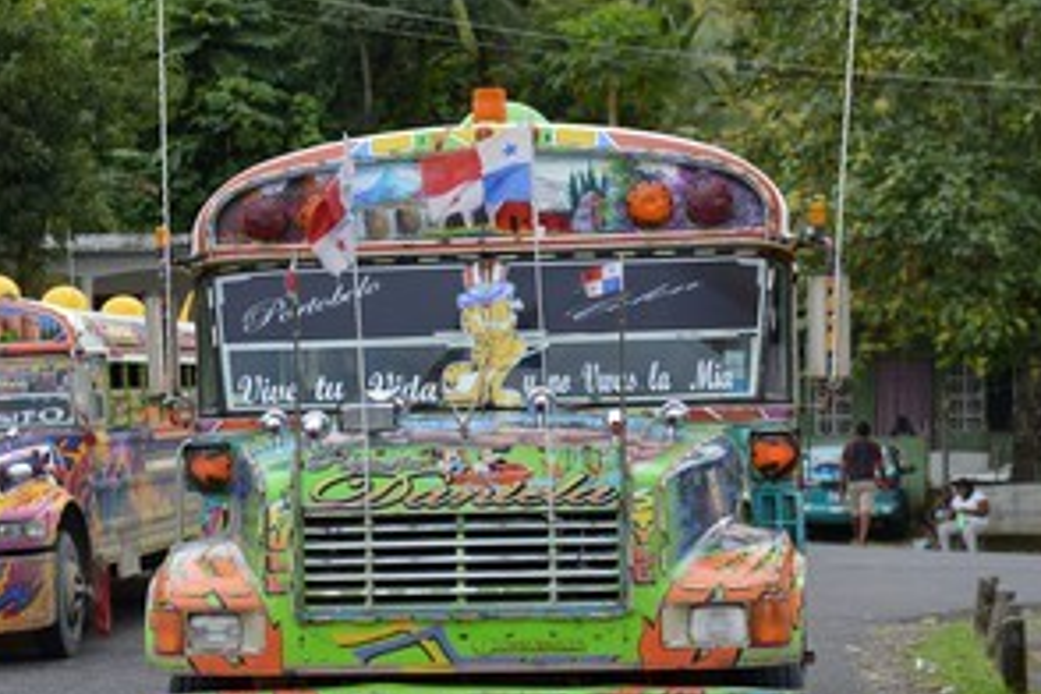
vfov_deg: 13.7
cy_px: 478
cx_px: 372
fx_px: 2891
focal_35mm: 100
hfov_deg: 20.4
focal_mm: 70
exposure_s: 1/200
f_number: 6.3
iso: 400
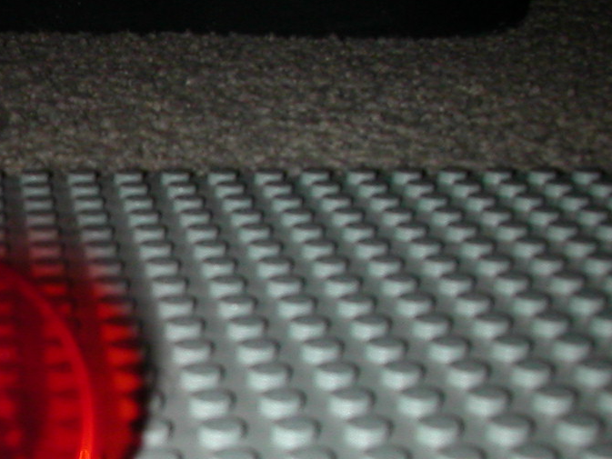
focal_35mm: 88
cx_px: -101
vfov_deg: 16.6
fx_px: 1556
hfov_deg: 20.9
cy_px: 379
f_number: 2.7
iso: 100
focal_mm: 5.6
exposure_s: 1/59.9
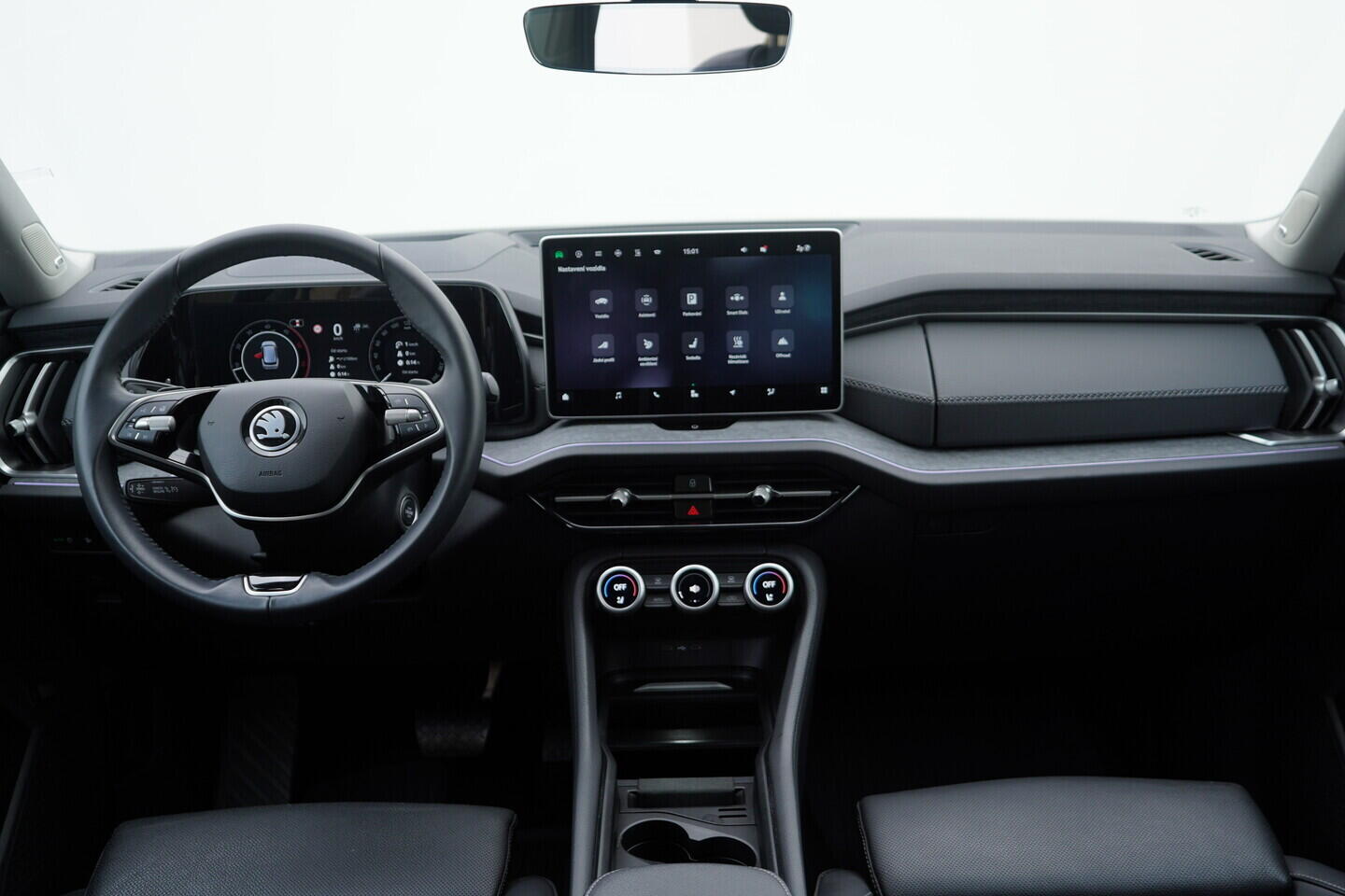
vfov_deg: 36.9
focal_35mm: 36
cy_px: 448
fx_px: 1345
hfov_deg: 53.1
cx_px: 672
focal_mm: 24
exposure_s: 1/40
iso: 125
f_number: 2.8
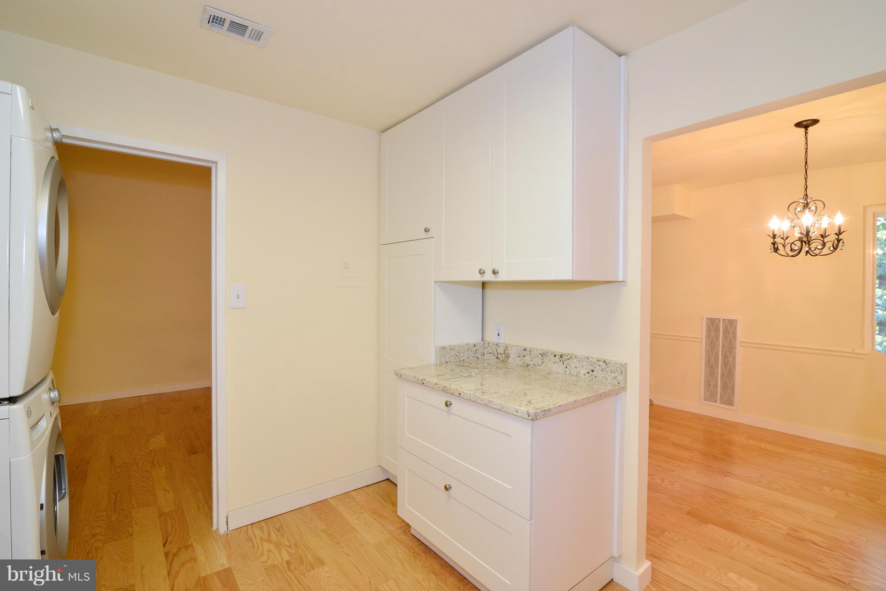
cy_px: 296
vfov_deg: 73.8
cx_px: 443
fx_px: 394
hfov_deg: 96.7
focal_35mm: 16
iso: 1600
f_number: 5.6
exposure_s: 1/60
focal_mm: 16
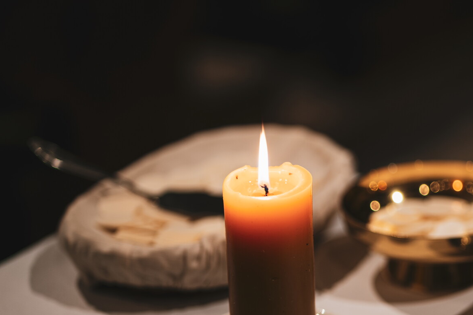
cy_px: 249
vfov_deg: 9.8
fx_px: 1839
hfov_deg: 14.6
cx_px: 355
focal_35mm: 140
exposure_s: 1/100
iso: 200
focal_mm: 85
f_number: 1.4
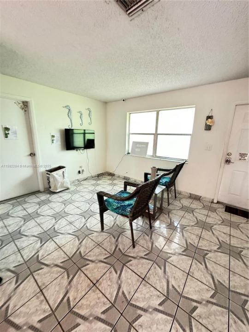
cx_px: 124
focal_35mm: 14
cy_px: 166
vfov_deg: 102.1
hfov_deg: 85.7
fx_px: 134
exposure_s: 1/60
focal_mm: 2.22
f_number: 2.2
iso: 640
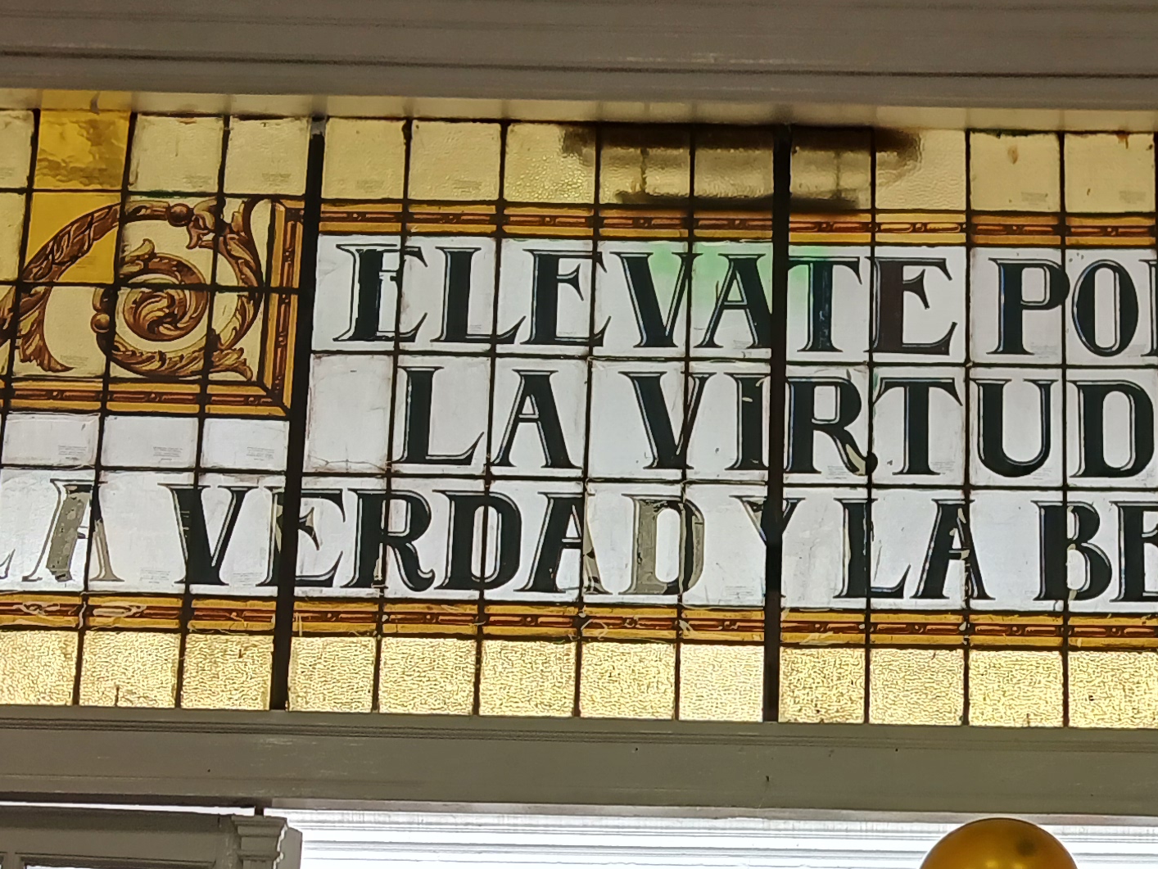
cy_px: 958
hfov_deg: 25.6
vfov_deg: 18.9
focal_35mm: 75
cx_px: 884
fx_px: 2509
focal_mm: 3.98
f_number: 1.8
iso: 40
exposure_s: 1/100
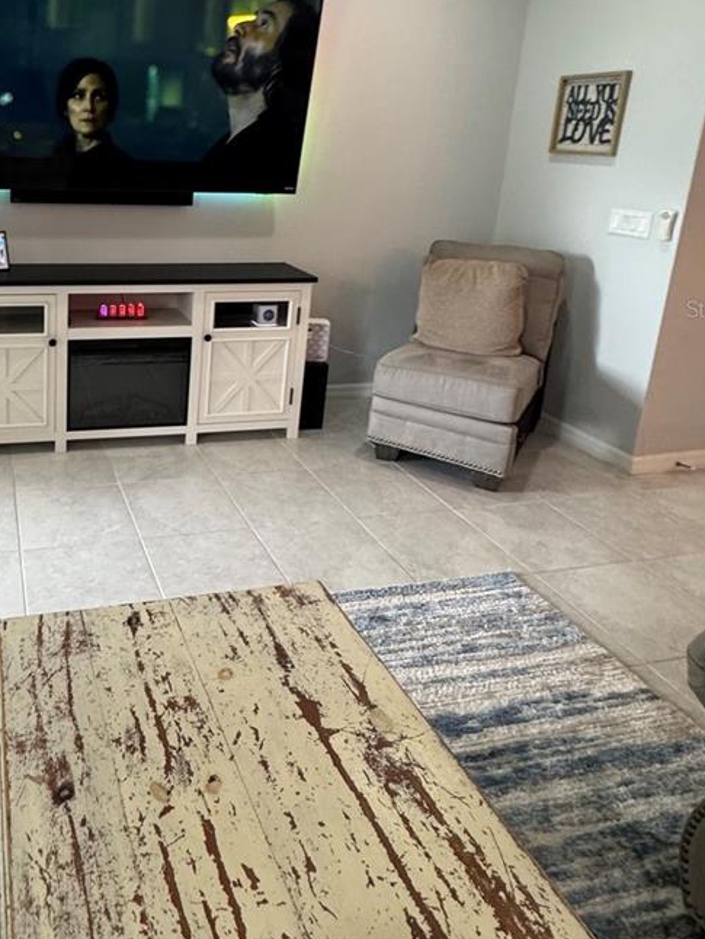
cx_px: 135
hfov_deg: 49.8
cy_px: 308
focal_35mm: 26
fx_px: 706
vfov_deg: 65.4
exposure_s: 1/60
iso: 250
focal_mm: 2.22
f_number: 2.2
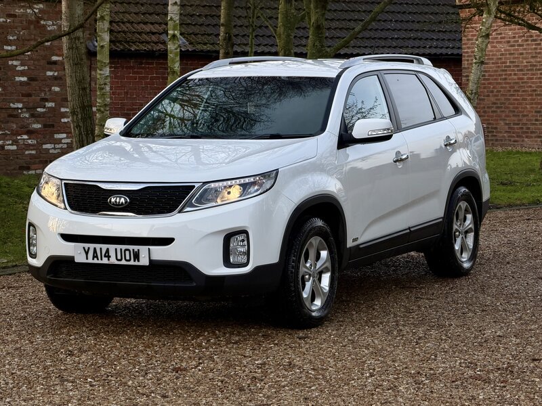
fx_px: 1566
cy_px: 203
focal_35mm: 100
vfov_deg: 14.8
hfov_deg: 19.6
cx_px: 271
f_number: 2.8
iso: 64
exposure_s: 1/121
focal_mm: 16.89
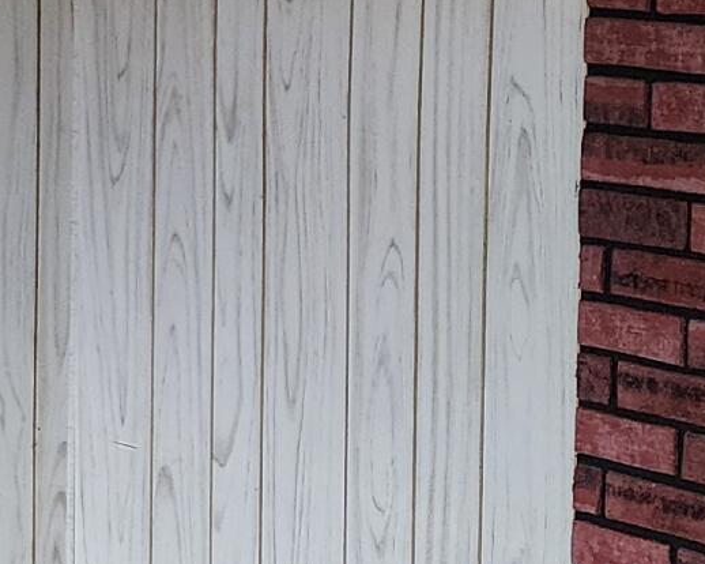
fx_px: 2711
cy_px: 67
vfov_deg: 11.8
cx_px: -1138
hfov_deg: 11.4
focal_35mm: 130
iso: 500
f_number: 1.8
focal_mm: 6.4
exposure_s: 1/120
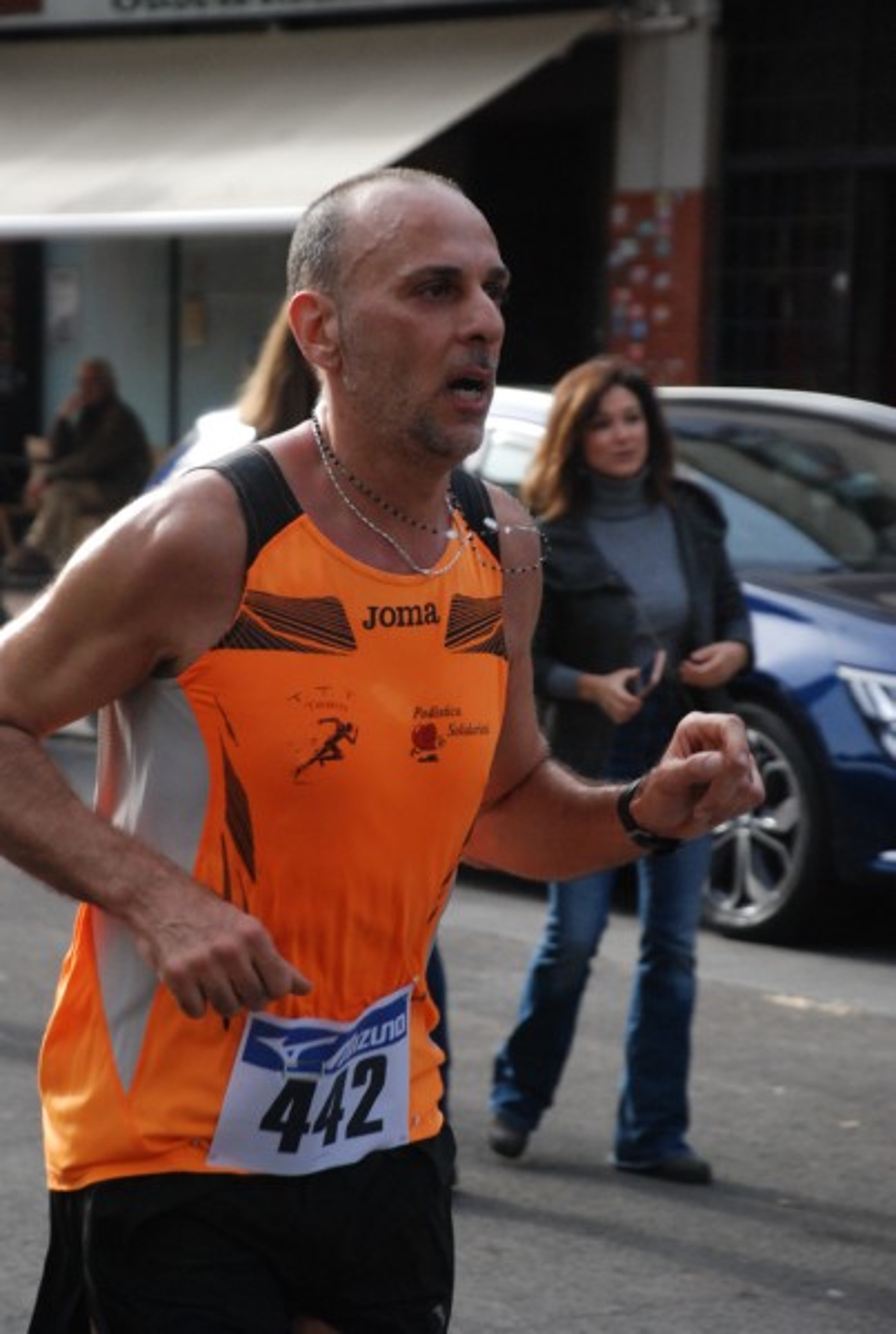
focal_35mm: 142
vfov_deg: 14.4
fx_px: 5292
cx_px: 448
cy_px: 667
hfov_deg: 9.7
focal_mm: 95
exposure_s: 1/640
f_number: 5.6
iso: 1000
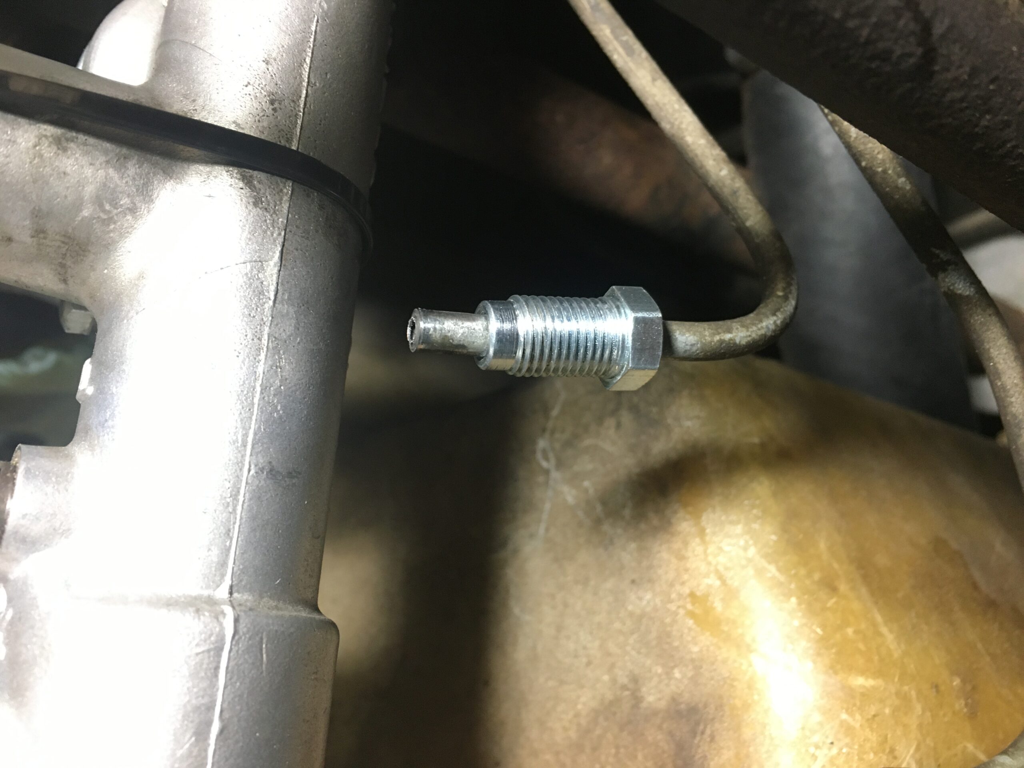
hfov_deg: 61.7
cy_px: 384
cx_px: 512
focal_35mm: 29
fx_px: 858
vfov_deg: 48.2
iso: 200
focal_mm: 4.15
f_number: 2.2
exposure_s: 1/24
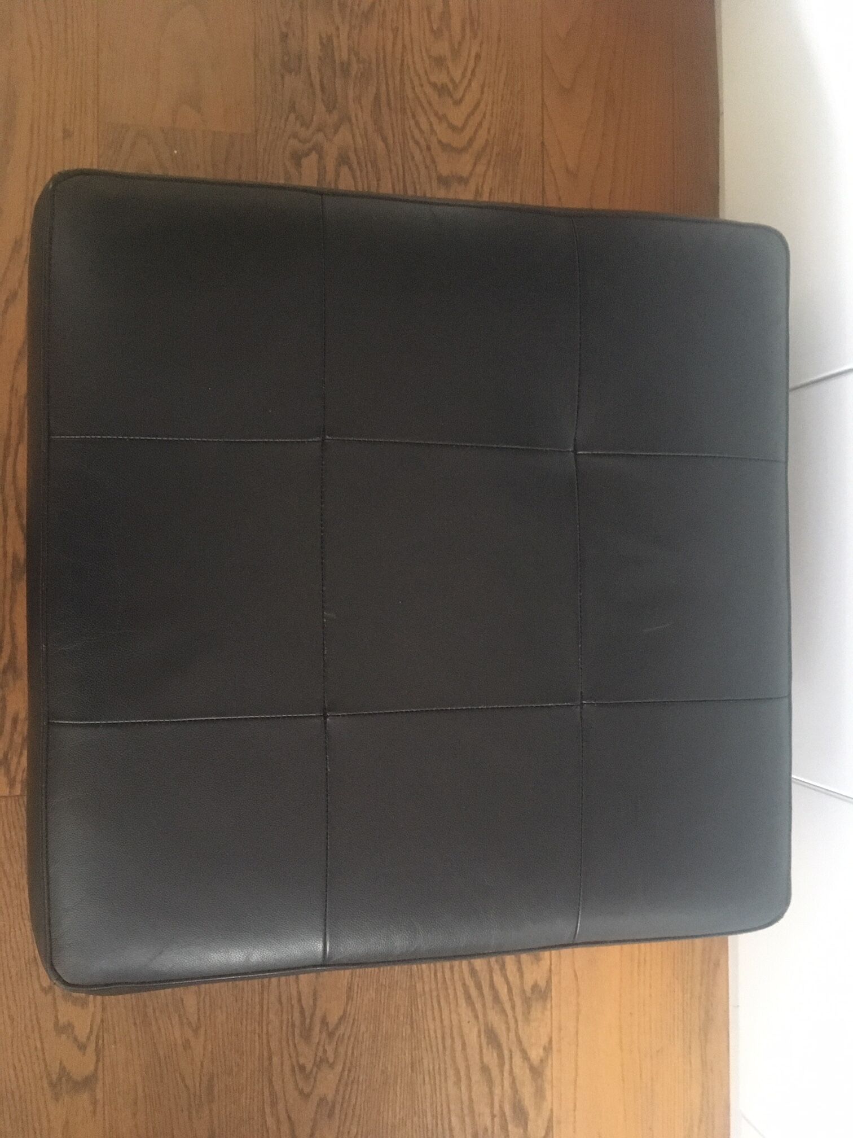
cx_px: 426
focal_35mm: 29
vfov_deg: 61.7
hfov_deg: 48.2
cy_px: 569
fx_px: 953
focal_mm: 4.15
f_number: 2.2
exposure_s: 1/17
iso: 320
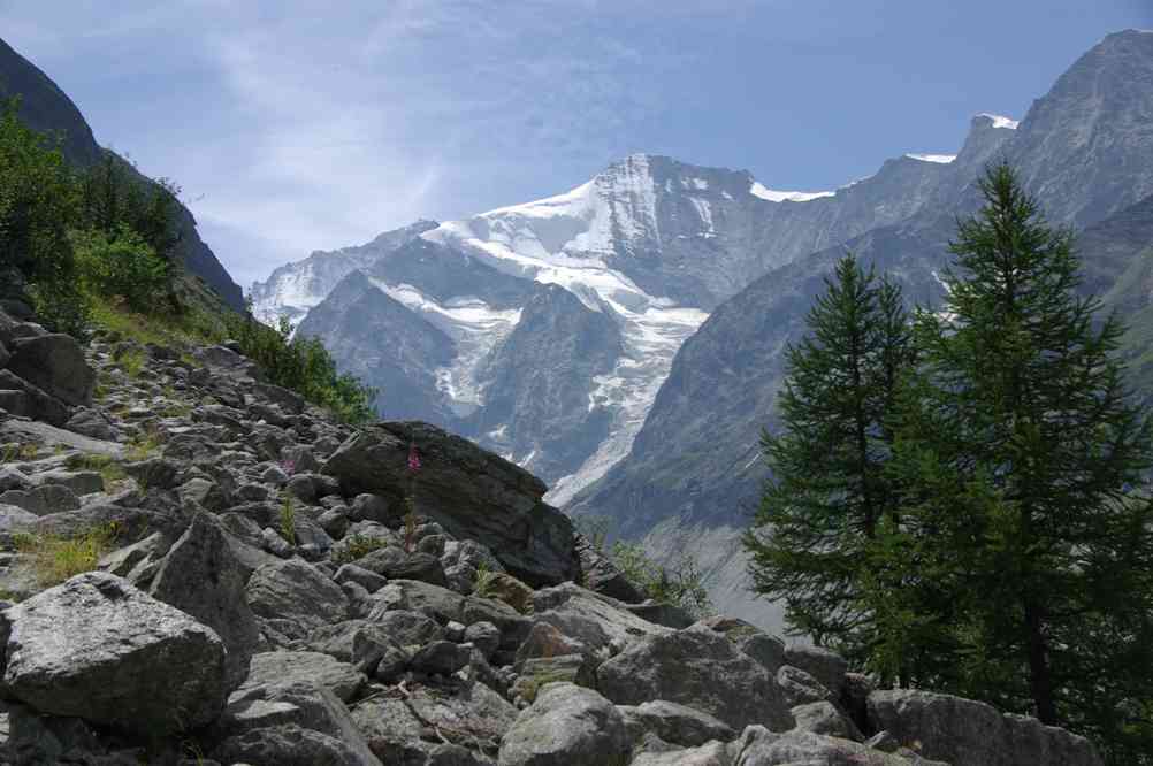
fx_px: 1862
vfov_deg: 23.3
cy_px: 383
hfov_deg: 34.4
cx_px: 576
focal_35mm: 58
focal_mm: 38.8
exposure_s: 1/250
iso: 100
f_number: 8
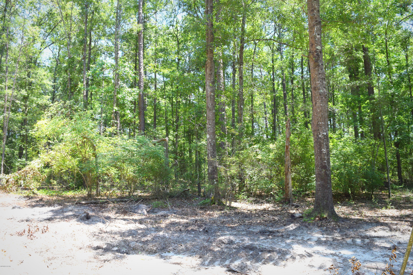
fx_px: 310
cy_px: 138
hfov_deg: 67.4
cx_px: 206
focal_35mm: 27
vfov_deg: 47.9
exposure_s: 1/250
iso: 320
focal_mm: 18
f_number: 8
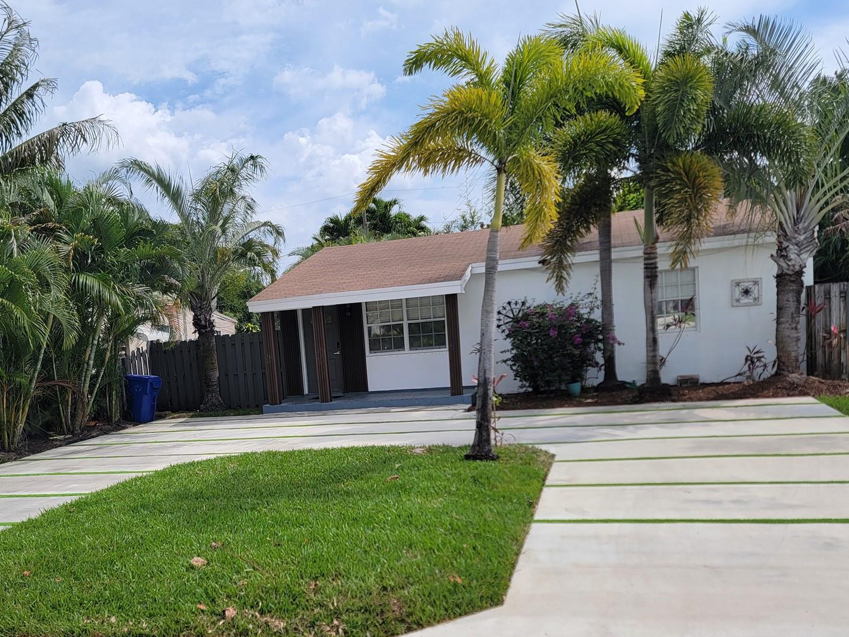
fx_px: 834
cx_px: 342
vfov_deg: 41.4
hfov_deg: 53.6
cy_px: 406
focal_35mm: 34
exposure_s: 1/1067
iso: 16
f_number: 1.8
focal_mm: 6.7
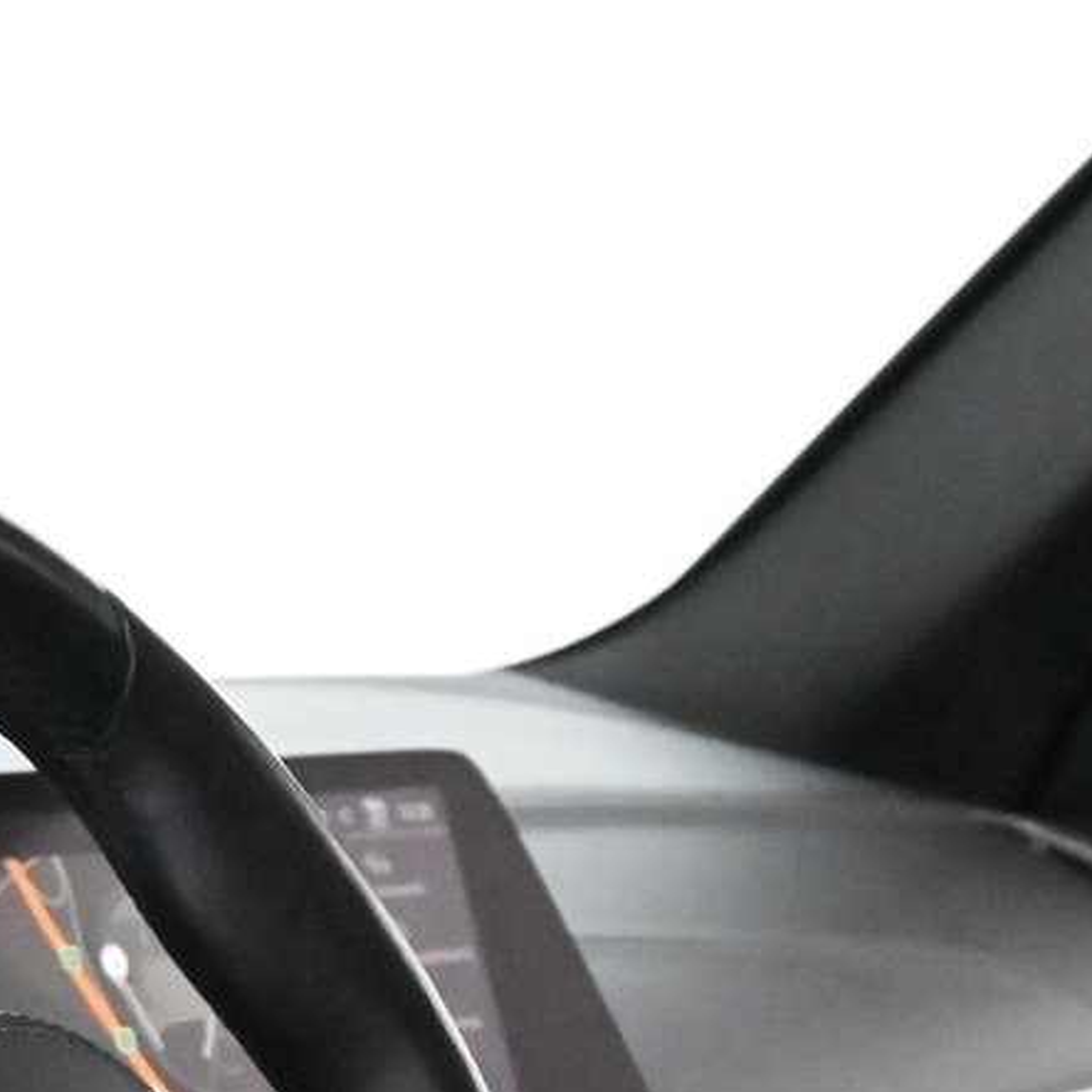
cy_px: 1295
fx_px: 6674
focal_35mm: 187
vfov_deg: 9.2
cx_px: 390
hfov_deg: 9.3
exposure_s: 1/60
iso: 14400
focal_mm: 40
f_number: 5.6
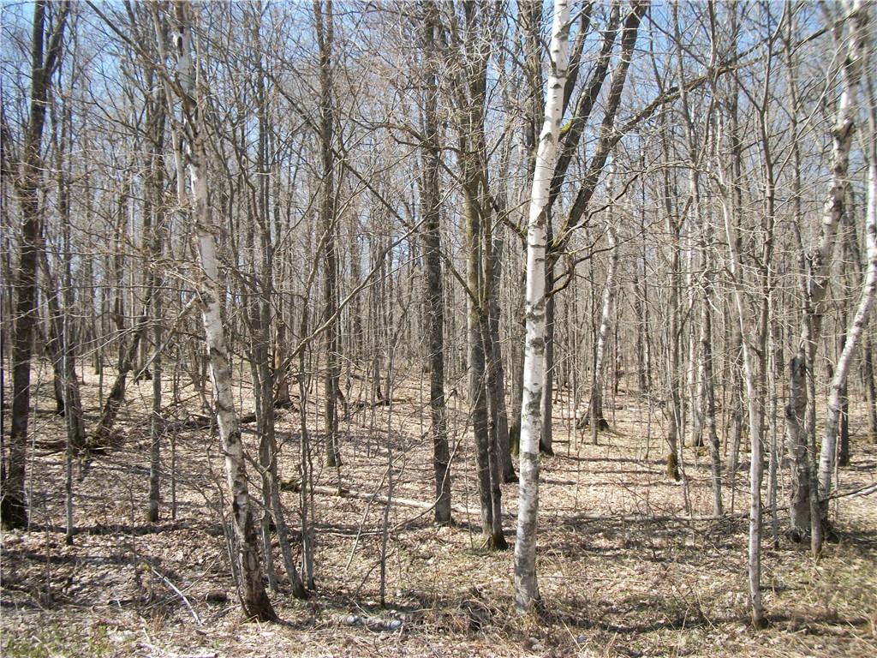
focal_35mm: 32
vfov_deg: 44.2
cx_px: 438
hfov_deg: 56.8
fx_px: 811
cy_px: 329
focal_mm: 5.7
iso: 80
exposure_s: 1/80
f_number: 8.8
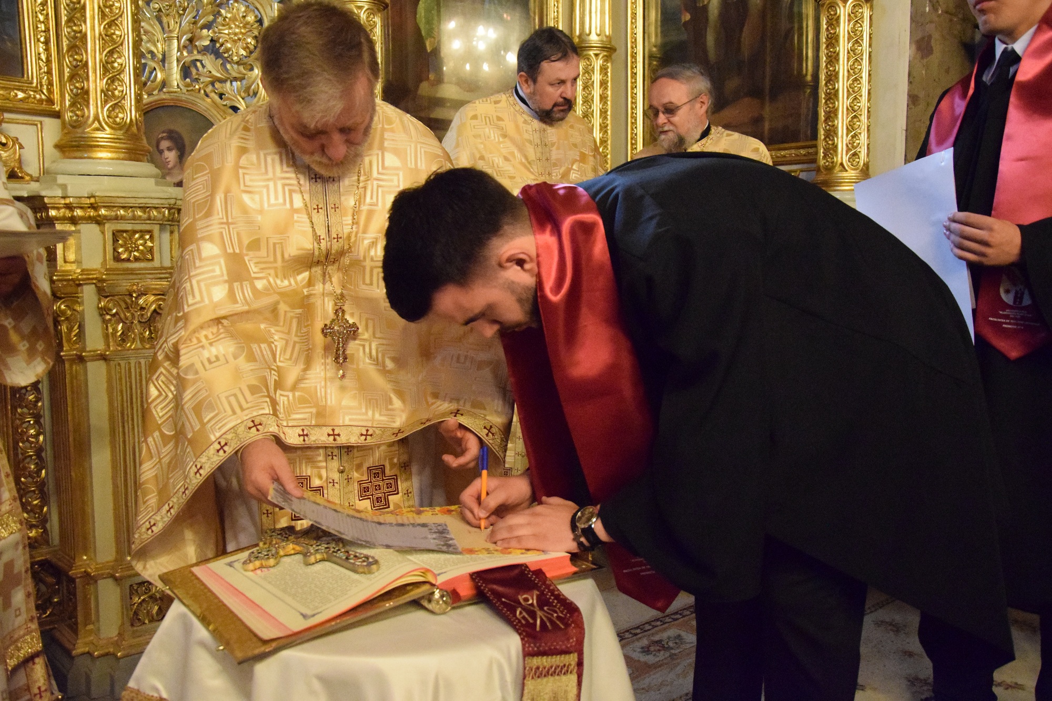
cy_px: 350
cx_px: 526
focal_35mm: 33
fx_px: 964
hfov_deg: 57.2
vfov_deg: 40.0
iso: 10000
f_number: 3.8
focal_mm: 22
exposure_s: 1/50
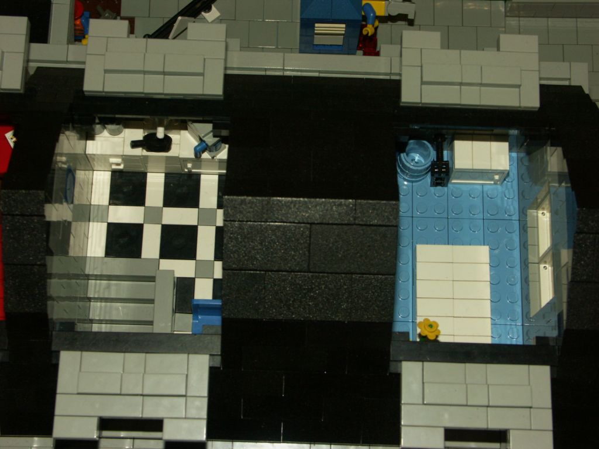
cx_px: 300
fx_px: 1107
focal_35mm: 64
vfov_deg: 22.9
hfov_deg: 30.3
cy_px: 224
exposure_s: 1/60
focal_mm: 16.39
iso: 200
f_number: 5.6
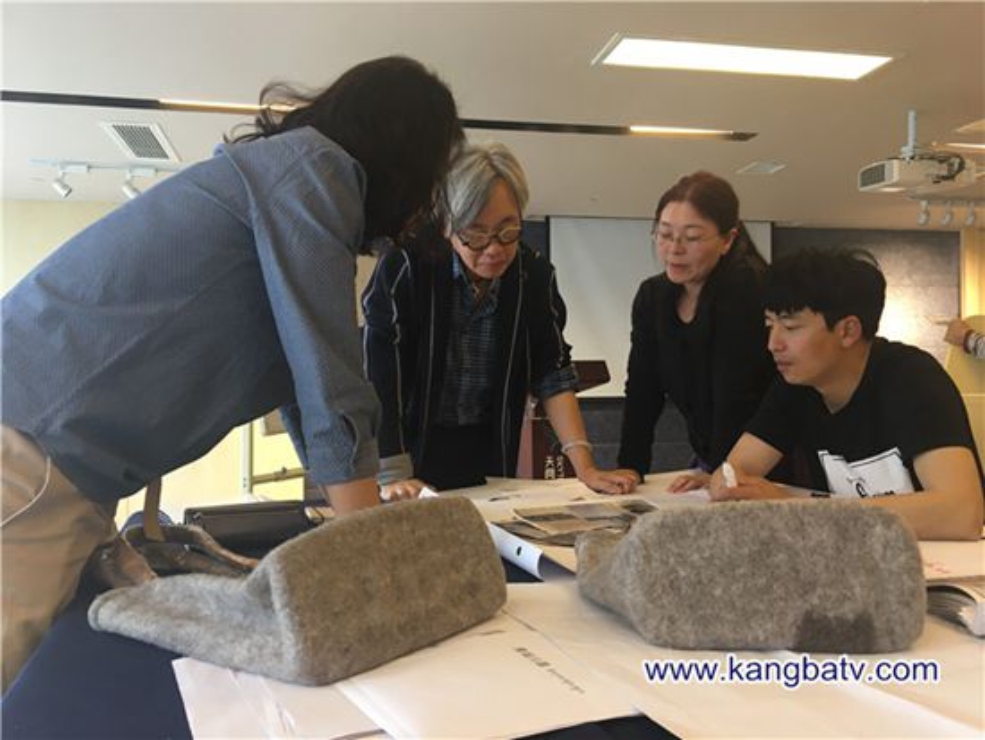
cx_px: 492
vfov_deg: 48.3
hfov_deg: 61.6
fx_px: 826
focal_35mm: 29
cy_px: 370
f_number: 2.2
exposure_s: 1/33
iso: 64
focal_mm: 4.15
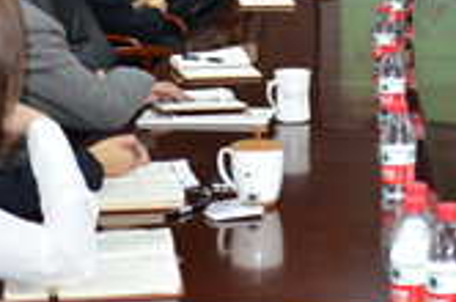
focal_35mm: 130
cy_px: -40
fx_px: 1643
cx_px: 492
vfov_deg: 10.4
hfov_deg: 15.4
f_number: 3.8
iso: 720
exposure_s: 1/60
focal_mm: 24
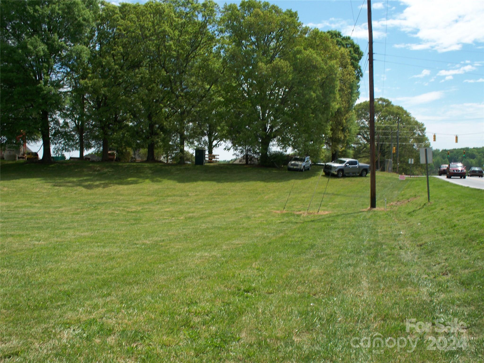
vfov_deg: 39.7
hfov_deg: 51.4
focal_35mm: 36
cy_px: 182
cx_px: 242
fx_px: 503
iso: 64
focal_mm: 7.54
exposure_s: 1/400
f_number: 5
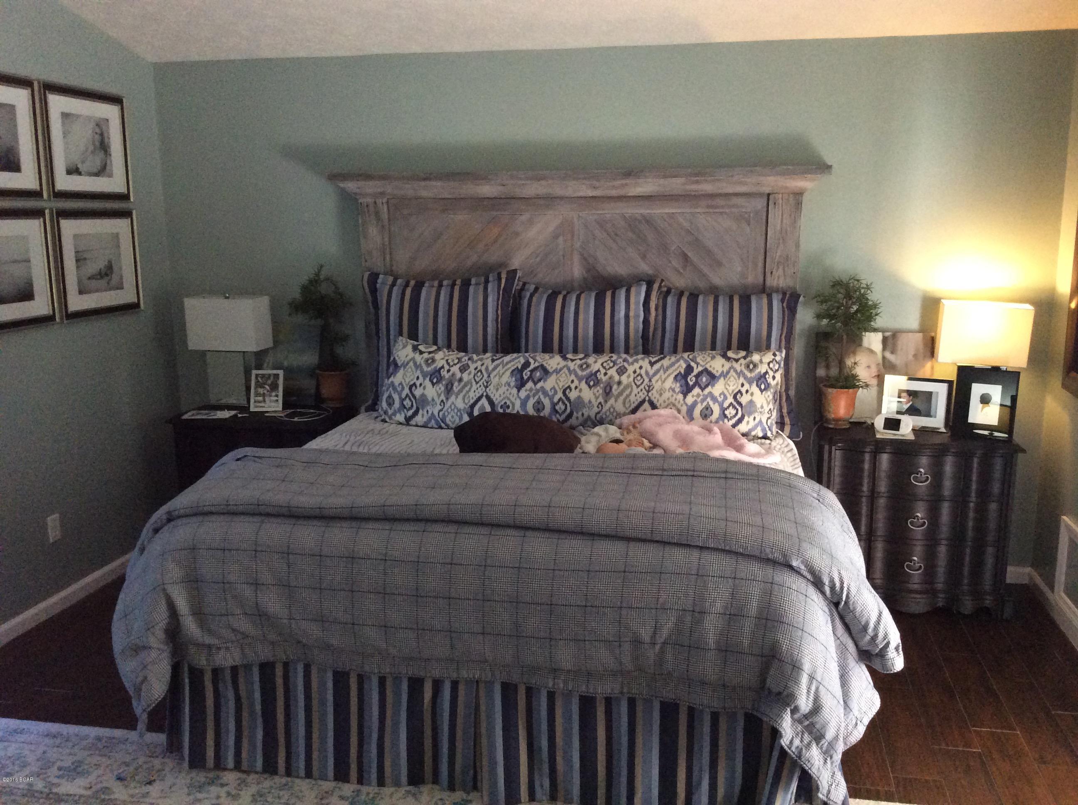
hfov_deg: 56.9
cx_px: 539
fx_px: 995
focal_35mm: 32
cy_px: 402
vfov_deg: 44.1
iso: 250
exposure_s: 1/20
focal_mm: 3.3
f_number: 2.4
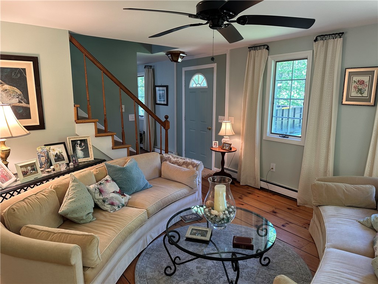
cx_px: 189
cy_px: 142
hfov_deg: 71.6
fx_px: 262
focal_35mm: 24
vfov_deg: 56.8
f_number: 1.78
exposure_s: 1/60
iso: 160
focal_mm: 6.86
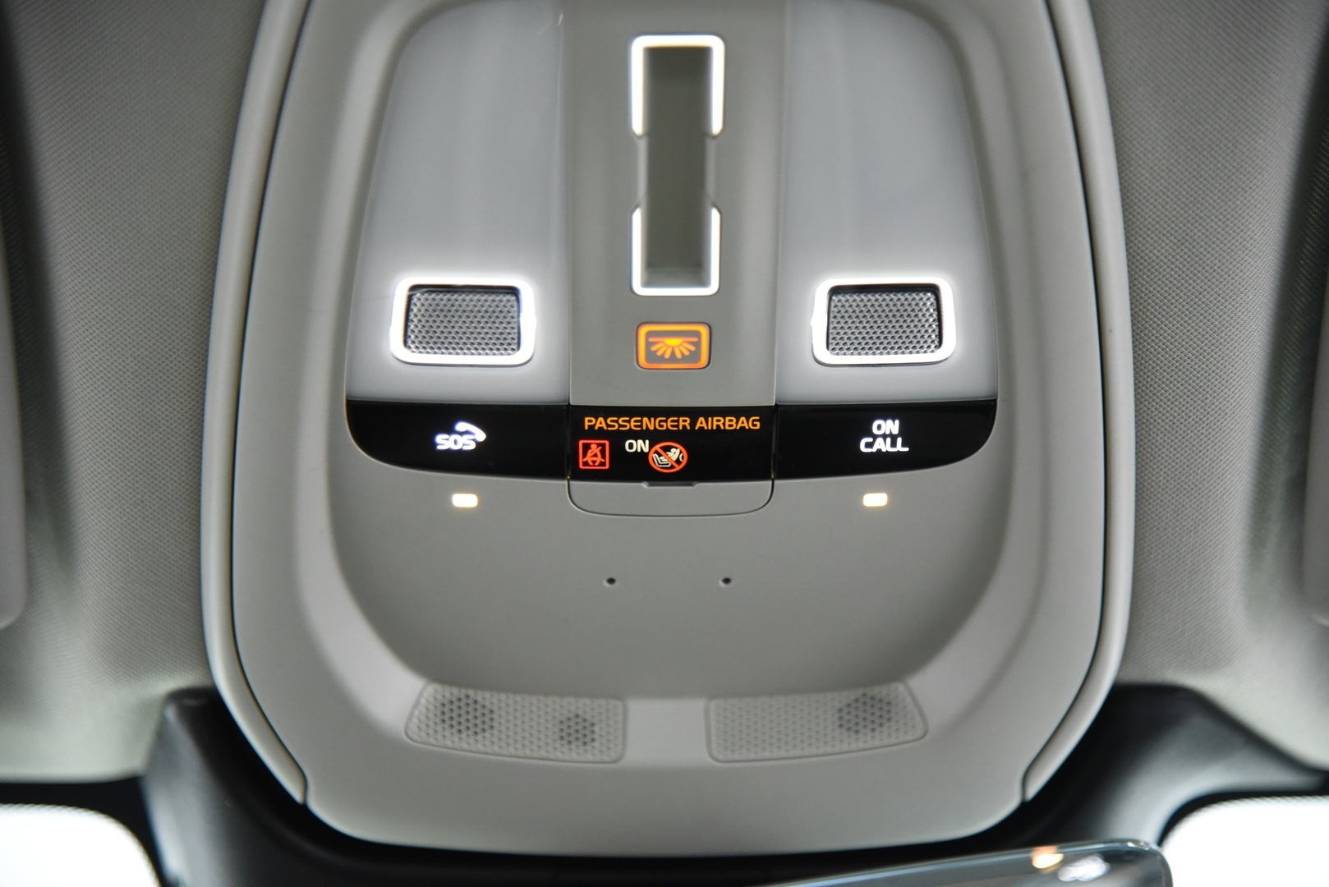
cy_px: 444
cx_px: 664
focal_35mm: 105
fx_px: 3877
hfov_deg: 19.4
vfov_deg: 13.1
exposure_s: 1/25
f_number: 4
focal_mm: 105
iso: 4000
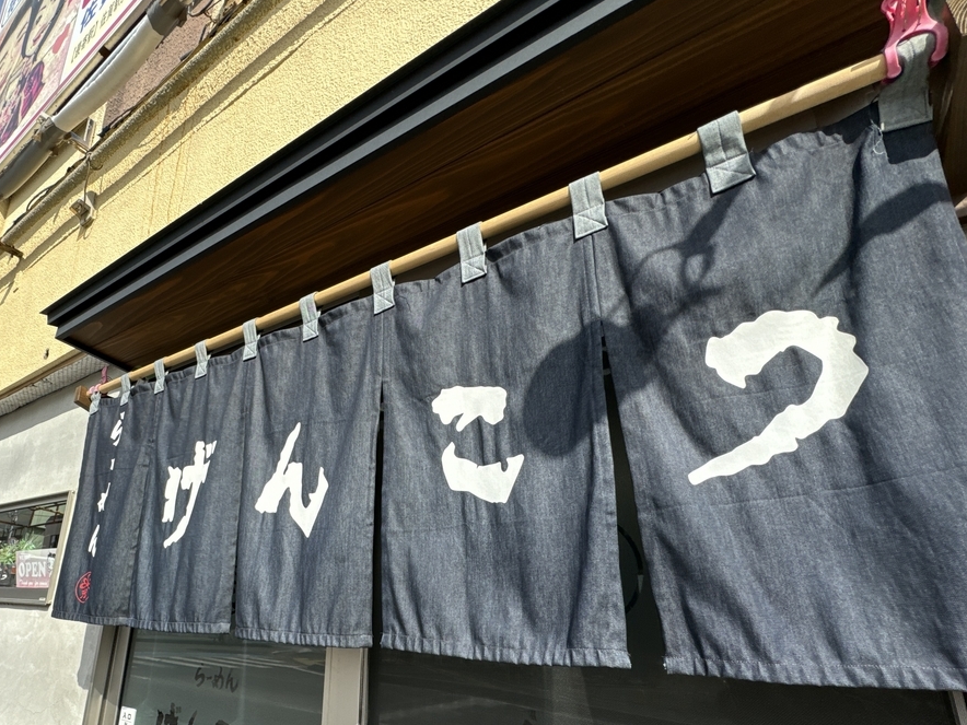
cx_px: 342
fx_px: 531
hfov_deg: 82.5
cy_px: 465
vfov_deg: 67.3
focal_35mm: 19
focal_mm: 2.22
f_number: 2.2
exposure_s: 1/1126
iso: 40
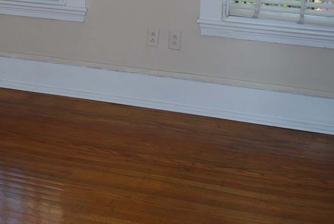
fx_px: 622
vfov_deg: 19.1
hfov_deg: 29.4
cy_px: -49
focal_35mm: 67
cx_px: 67
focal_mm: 18
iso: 200
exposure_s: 1/60
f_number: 3.5
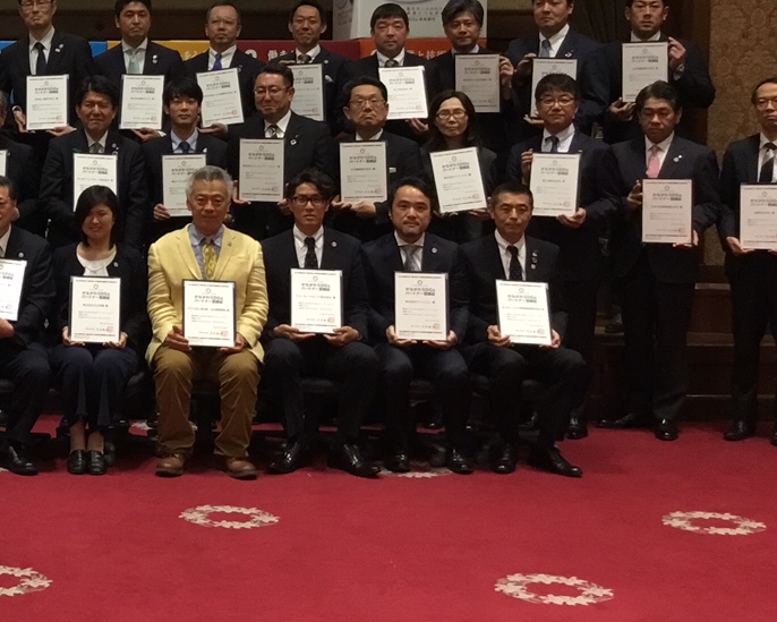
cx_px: -91
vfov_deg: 21.1
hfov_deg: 24.5
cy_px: 171
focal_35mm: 72
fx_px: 1656
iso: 80
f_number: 2.4
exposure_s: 1/30
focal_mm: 3.3
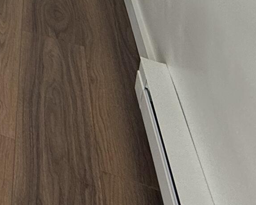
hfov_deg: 17.5
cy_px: -236
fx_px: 538
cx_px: -278
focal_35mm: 71
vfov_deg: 15.7
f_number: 2.2
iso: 50
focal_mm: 2.22
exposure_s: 1/174
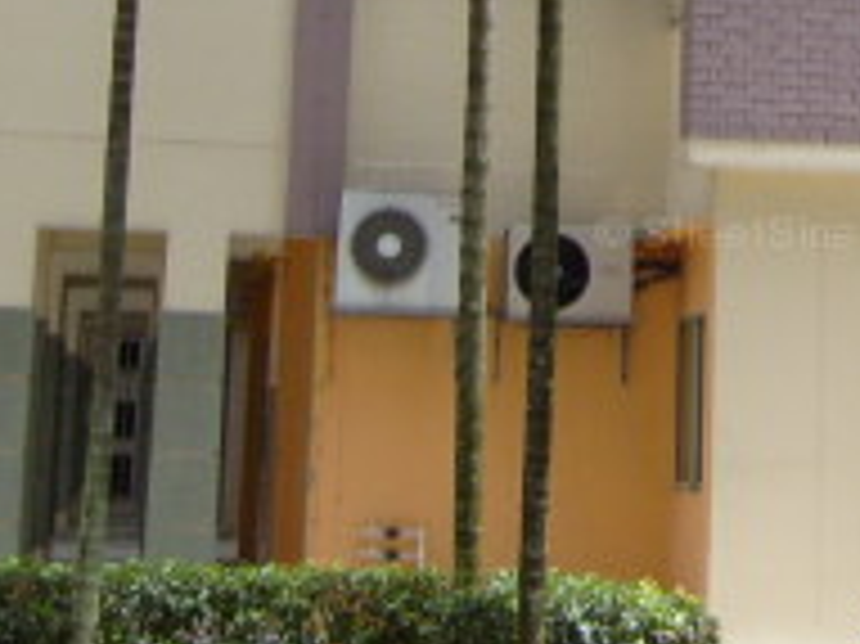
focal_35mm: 101
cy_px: -212
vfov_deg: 14.0
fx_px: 2508
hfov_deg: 18.7
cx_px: 932
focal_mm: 5.8
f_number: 7.1
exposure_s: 1/125
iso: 80
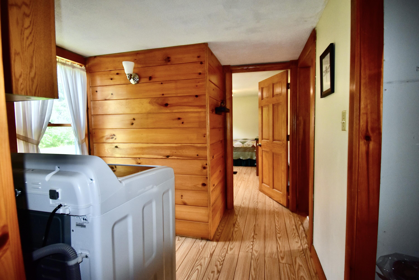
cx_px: 210
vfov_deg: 69.7
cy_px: 140
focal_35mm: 17
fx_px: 201
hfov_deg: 92.4
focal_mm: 11.5
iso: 800
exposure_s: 1/100
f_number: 5
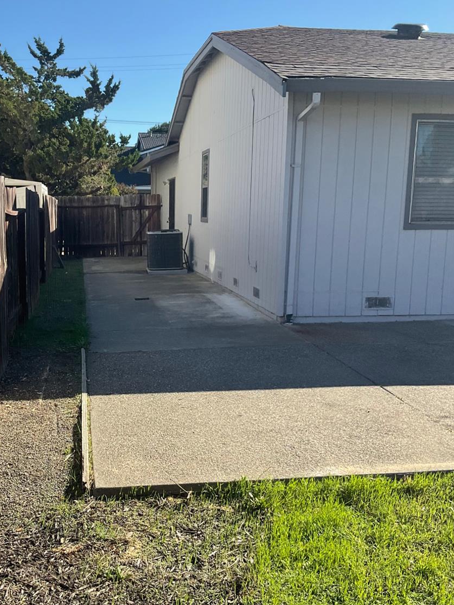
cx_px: 162
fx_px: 682
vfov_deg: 47.7
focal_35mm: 39
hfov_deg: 36.6
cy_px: 346
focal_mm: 3
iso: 16
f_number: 1.8
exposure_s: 1/1098
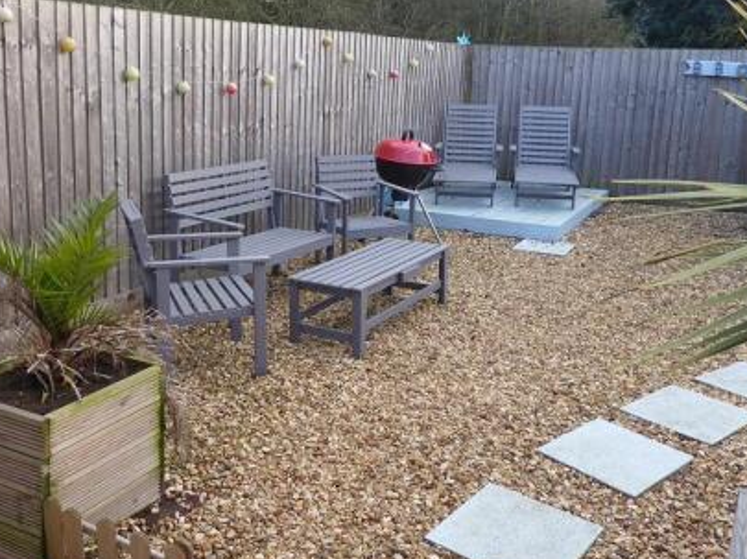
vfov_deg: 39.4
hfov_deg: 51.4
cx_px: 361
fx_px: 776
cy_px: 219
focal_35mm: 36
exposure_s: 1/60
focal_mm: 4.3
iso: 100
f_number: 3.3
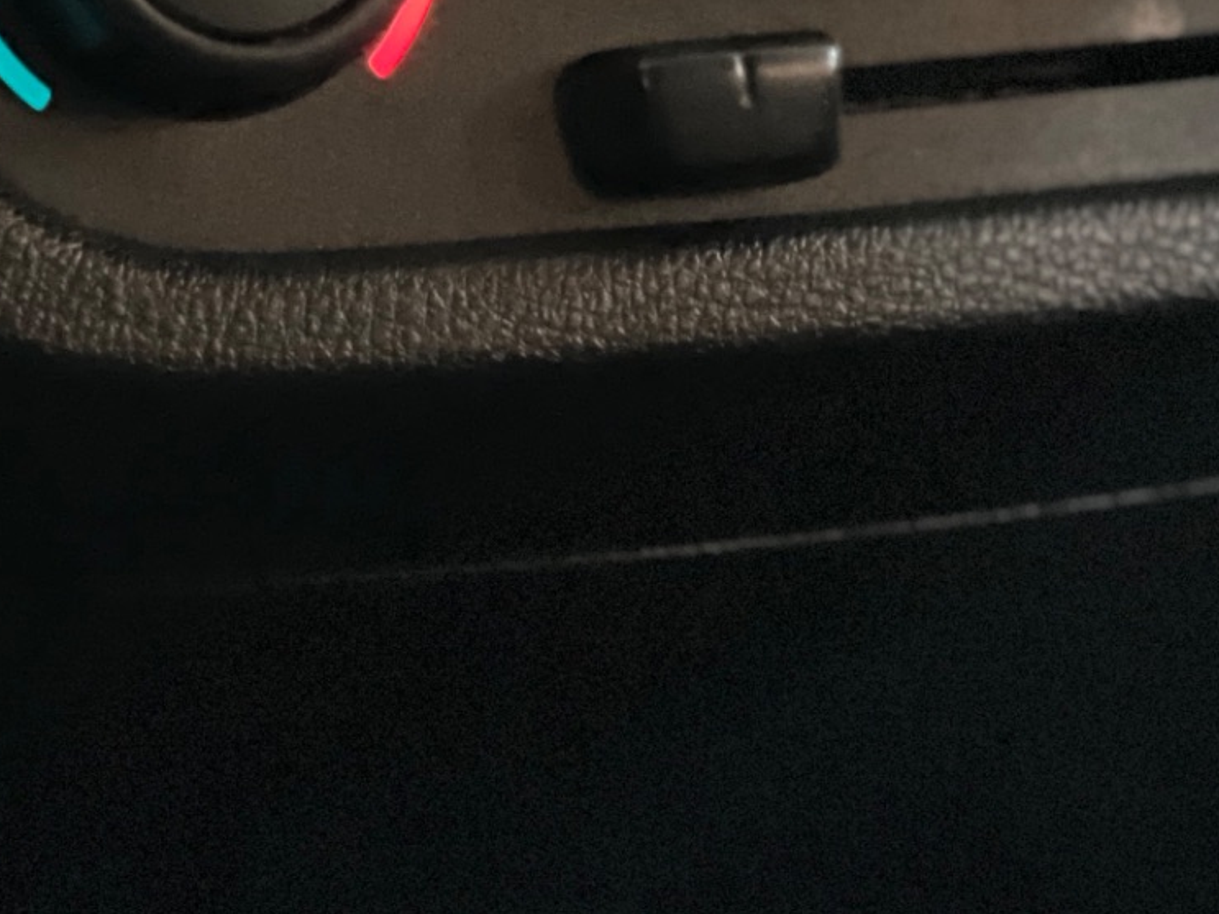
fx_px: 7007
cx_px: 1052
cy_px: -240
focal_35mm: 199
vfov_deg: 7.4
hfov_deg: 9.9
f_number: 2.8
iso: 2000
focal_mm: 9
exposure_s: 1/15
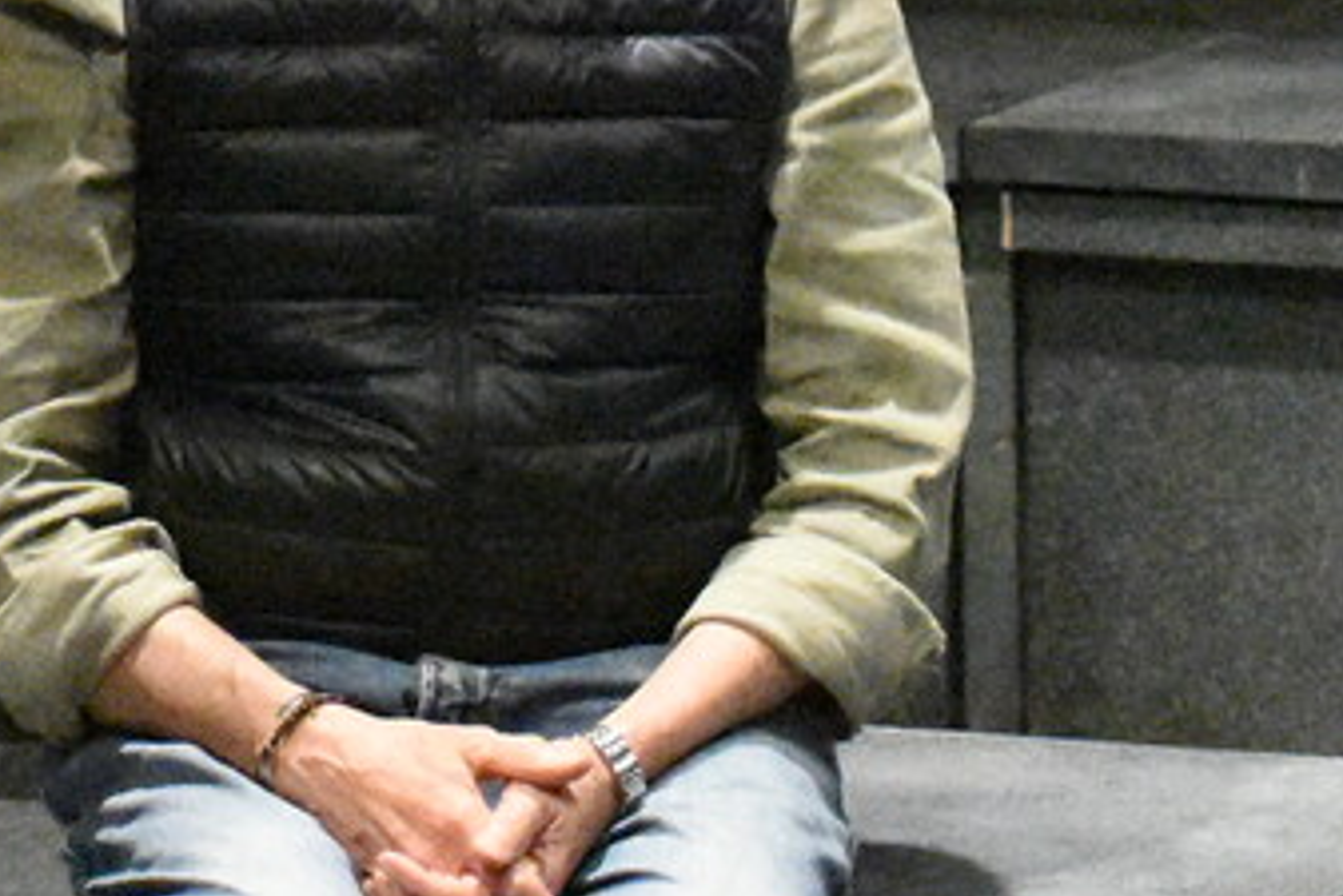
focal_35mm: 467
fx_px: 17428
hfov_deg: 4.4
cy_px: -725
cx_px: 510
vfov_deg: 2.9
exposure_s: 1/800
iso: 25600
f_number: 4.5
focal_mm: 70
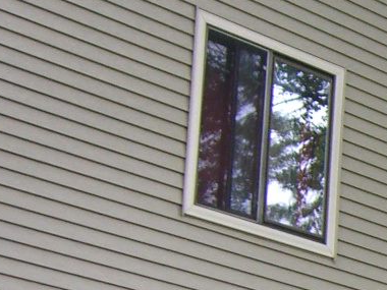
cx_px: 736
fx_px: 1789
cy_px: 446
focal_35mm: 160
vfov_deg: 9.0
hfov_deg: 11.3
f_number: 2.8
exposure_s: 1/100
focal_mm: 7.9
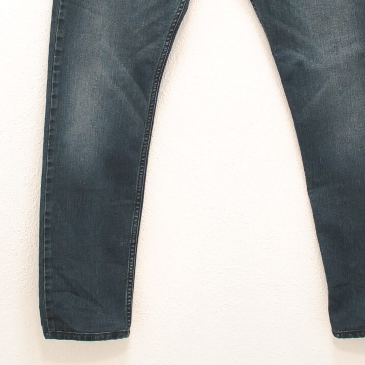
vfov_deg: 14.3
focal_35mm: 120
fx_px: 1433
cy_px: -6
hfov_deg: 14.5
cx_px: 192
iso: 800
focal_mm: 35
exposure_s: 1/80
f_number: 4
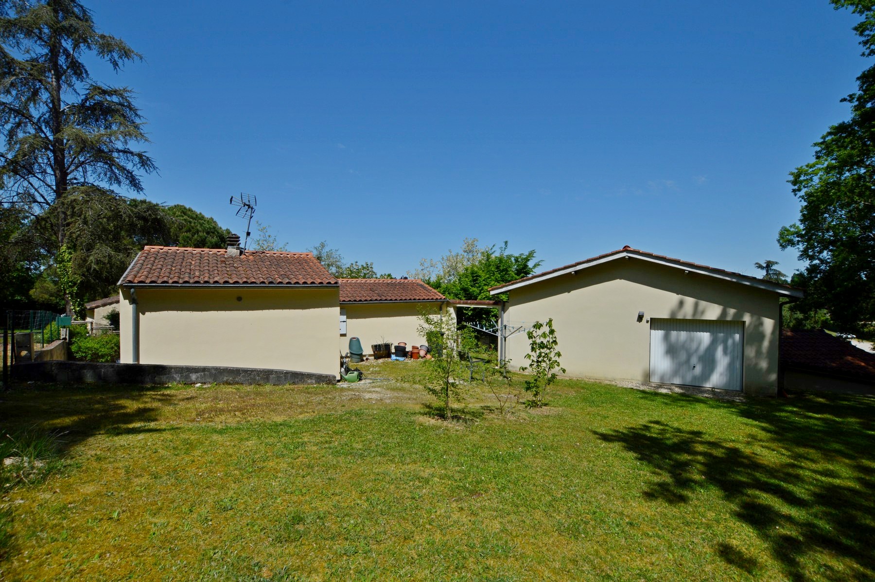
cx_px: 438
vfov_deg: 77.2
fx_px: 364
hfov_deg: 100.4
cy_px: 291
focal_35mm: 15
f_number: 10
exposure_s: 1/400
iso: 100
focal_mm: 10
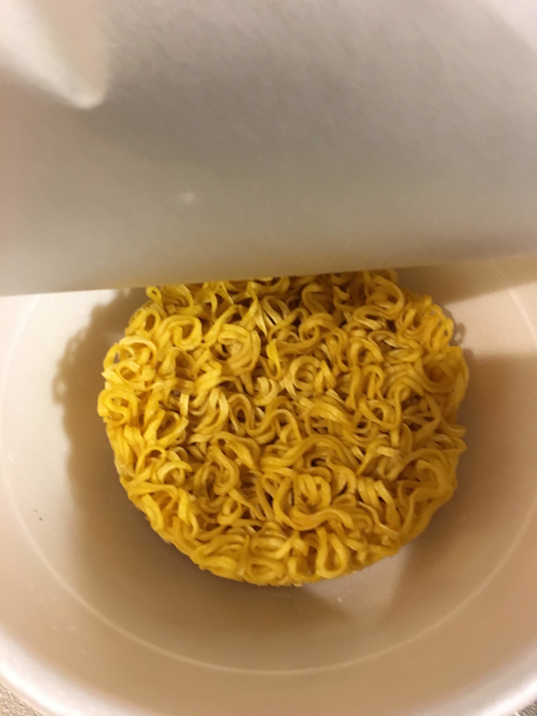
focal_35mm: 29
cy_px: 358
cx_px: 268
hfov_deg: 48.2
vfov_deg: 61.7
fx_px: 600
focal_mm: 4.15
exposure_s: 1/17
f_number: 2.2
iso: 200
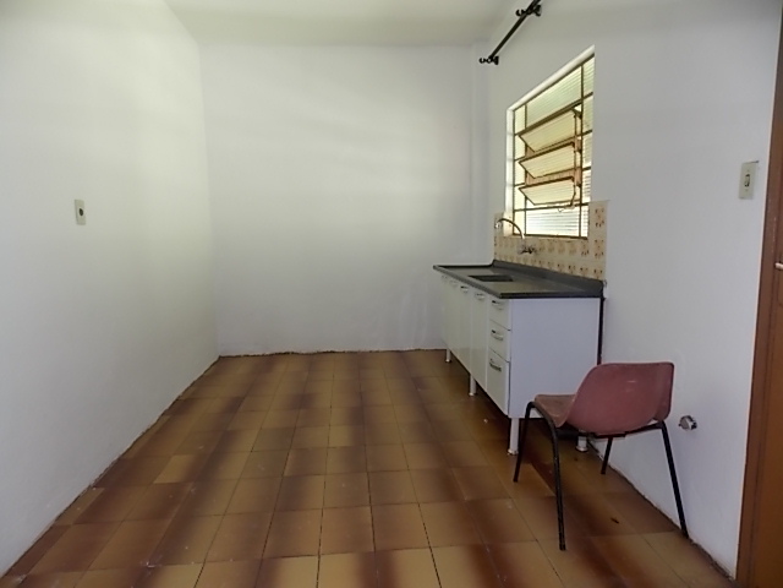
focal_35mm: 23
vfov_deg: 58.9
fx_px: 520
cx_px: 392
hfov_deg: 73.9
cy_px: 294
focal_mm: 4
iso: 80
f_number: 3.1
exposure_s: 1/40
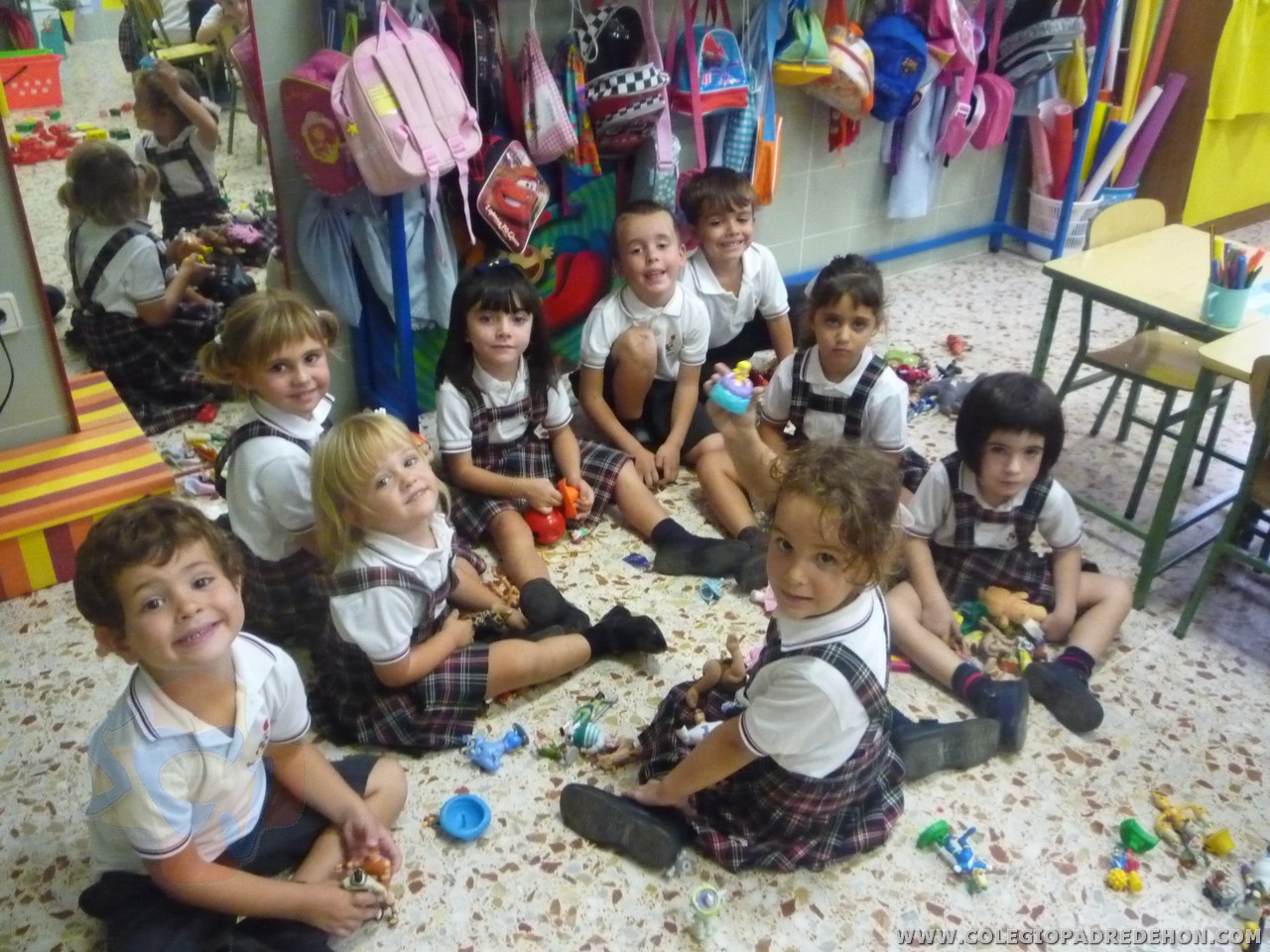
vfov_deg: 46.8
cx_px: 635
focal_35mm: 30
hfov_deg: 60.0
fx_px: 1101
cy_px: 476
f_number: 3.3
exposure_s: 1/50
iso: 800
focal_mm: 5.2
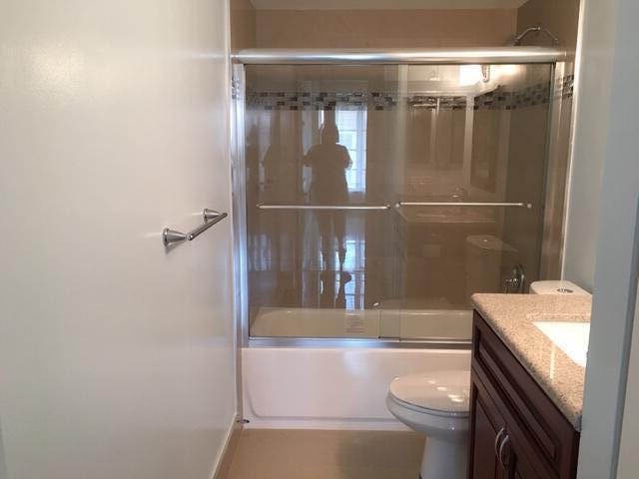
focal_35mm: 29
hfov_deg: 61.7
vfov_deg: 48.2
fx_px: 535
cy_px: 240
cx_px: 320
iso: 64
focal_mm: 4.15
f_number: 2.2
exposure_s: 1/15
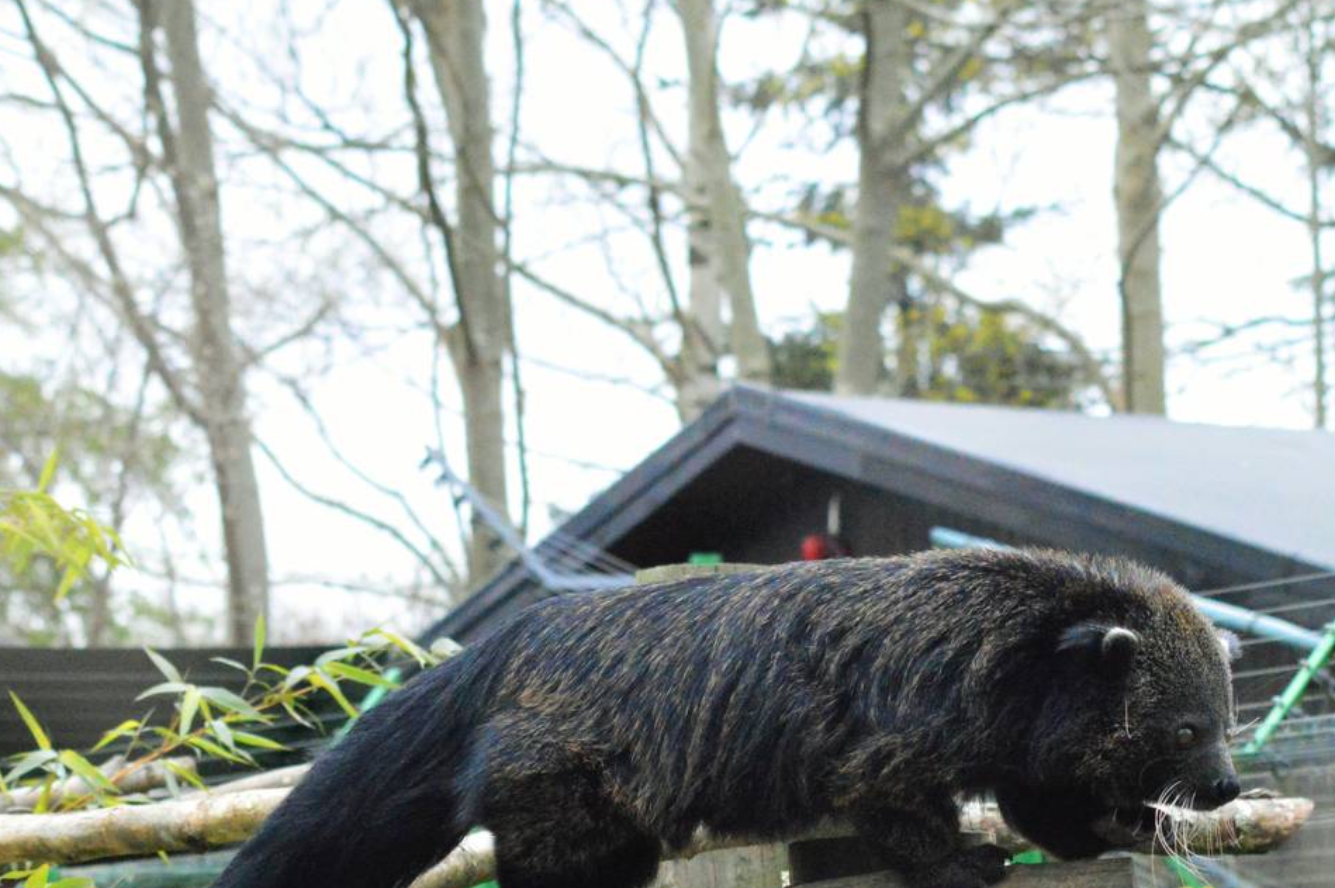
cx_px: 928
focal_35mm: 177
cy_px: 667
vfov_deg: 7.7
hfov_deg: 11.6
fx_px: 6558
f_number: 8
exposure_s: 1/3200
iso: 6400
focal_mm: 70
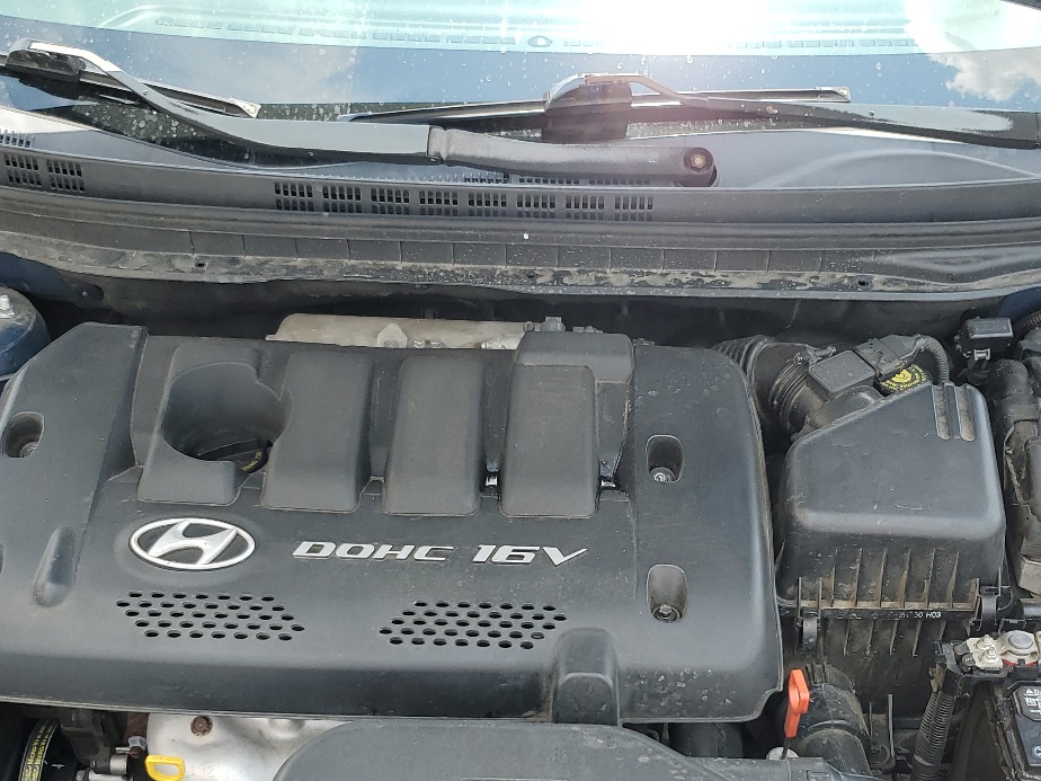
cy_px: 575
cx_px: 537
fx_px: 1353
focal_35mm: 45
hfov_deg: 42.1
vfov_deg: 31.7
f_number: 1.5
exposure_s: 1/714
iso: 50
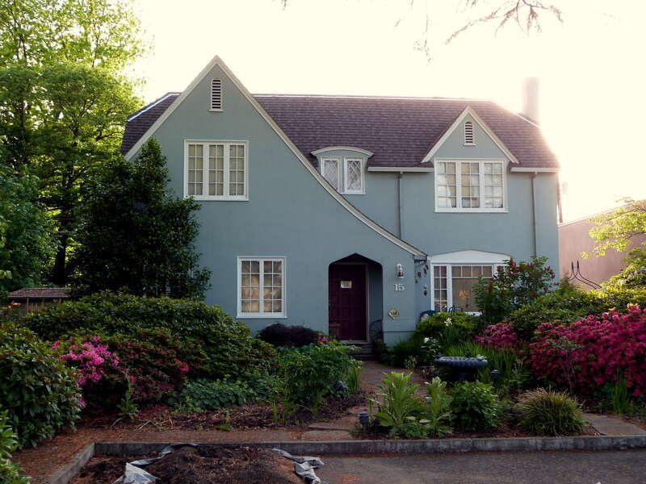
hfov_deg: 43.9
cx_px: 323
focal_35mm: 43
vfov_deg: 33.6
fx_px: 802
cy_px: 242
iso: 100
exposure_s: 1/80
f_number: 3.2
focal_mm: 7.6
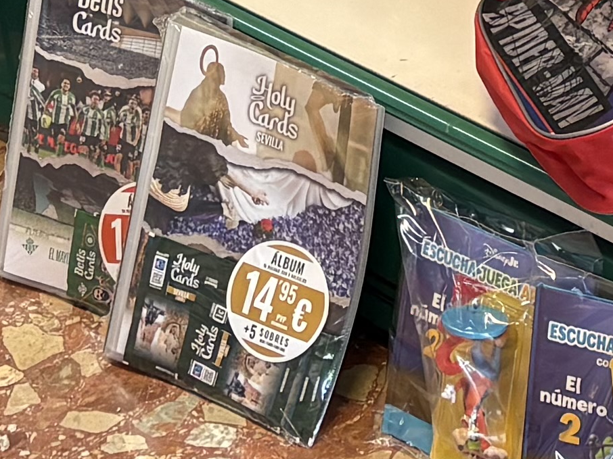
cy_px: -896
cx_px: 719
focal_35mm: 164
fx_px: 2903
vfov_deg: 7.9
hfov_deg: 11.8
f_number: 1.6
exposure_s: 1/50
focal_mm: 5.96
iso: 100
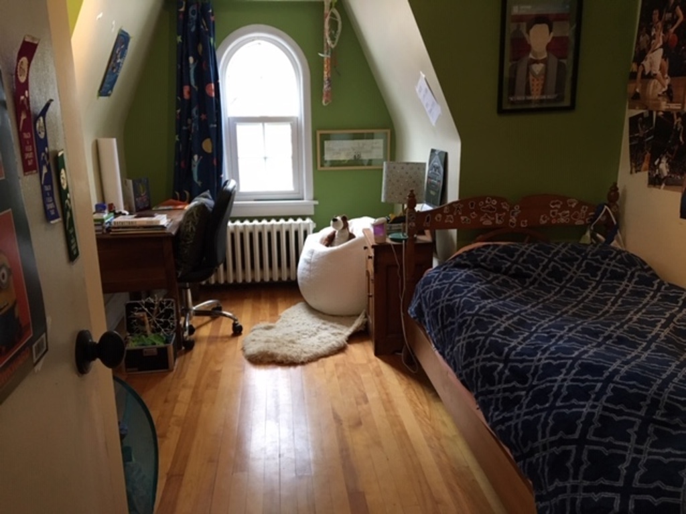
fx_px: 575
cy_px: 257
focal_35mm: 29
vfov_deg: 48.2
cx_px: 343
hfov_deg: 61.7
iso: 160
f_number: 2.2
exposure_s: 1/30
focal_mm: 4.15
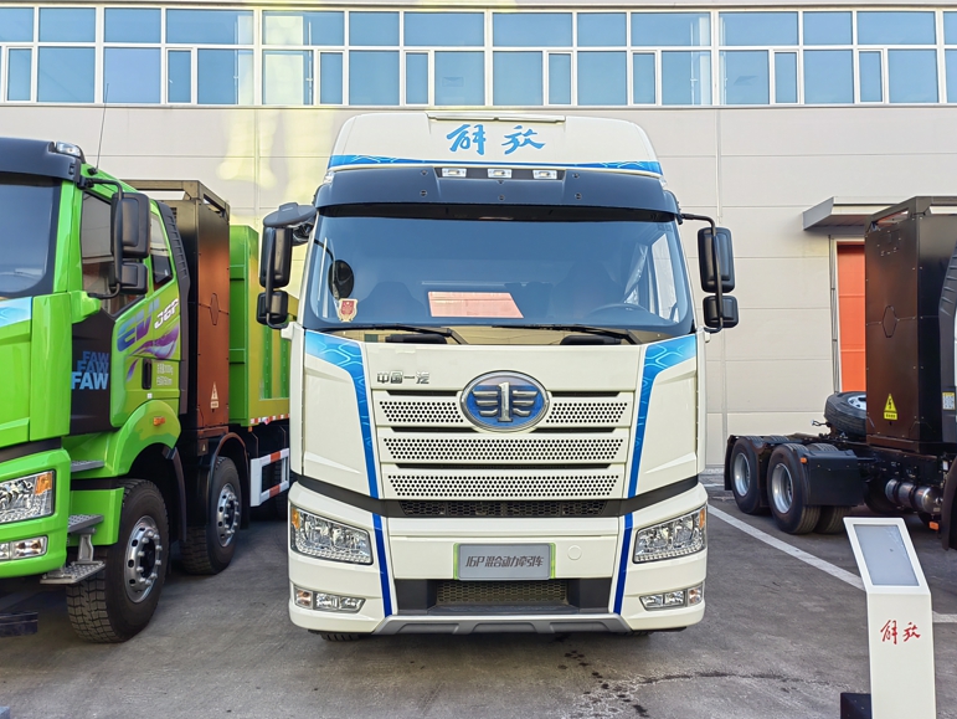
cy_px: 371
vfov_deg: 49.8
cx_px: 492
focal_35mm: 28
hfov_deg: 63.4
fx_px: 774
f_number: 1.9
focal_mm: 5.52
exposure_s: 1/484
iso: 50
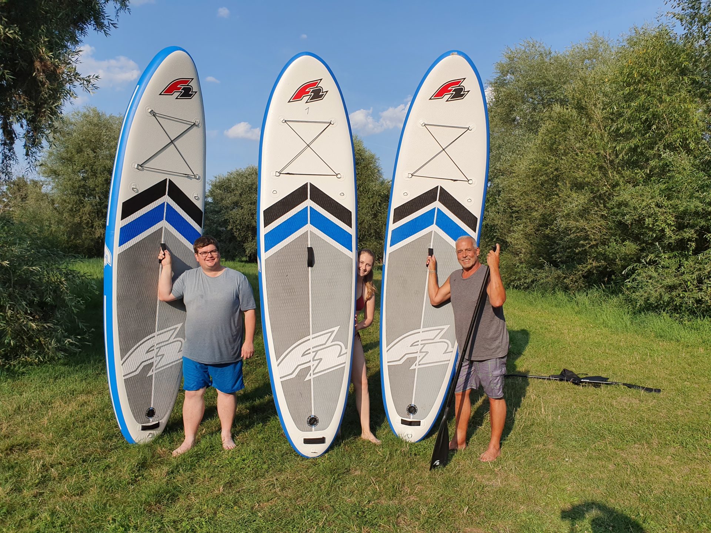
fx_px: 534
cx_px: 356
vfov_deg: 53.1
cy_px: 266
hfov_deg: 67.3
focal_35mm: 26
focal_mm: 4.32
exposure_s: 1/1996
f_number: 2.4
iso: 50
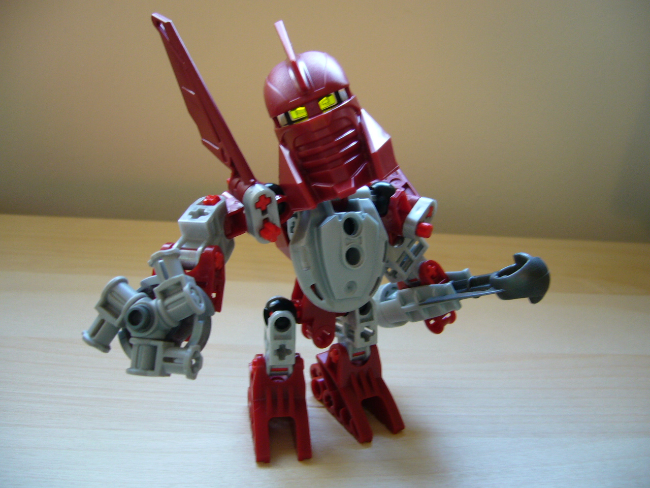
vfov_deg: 40.7
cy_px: 244
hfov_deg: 52.6
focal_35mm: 35
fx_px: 657
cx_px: 325
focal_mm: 5.8
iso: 100
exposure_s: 1/20
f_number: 2.8
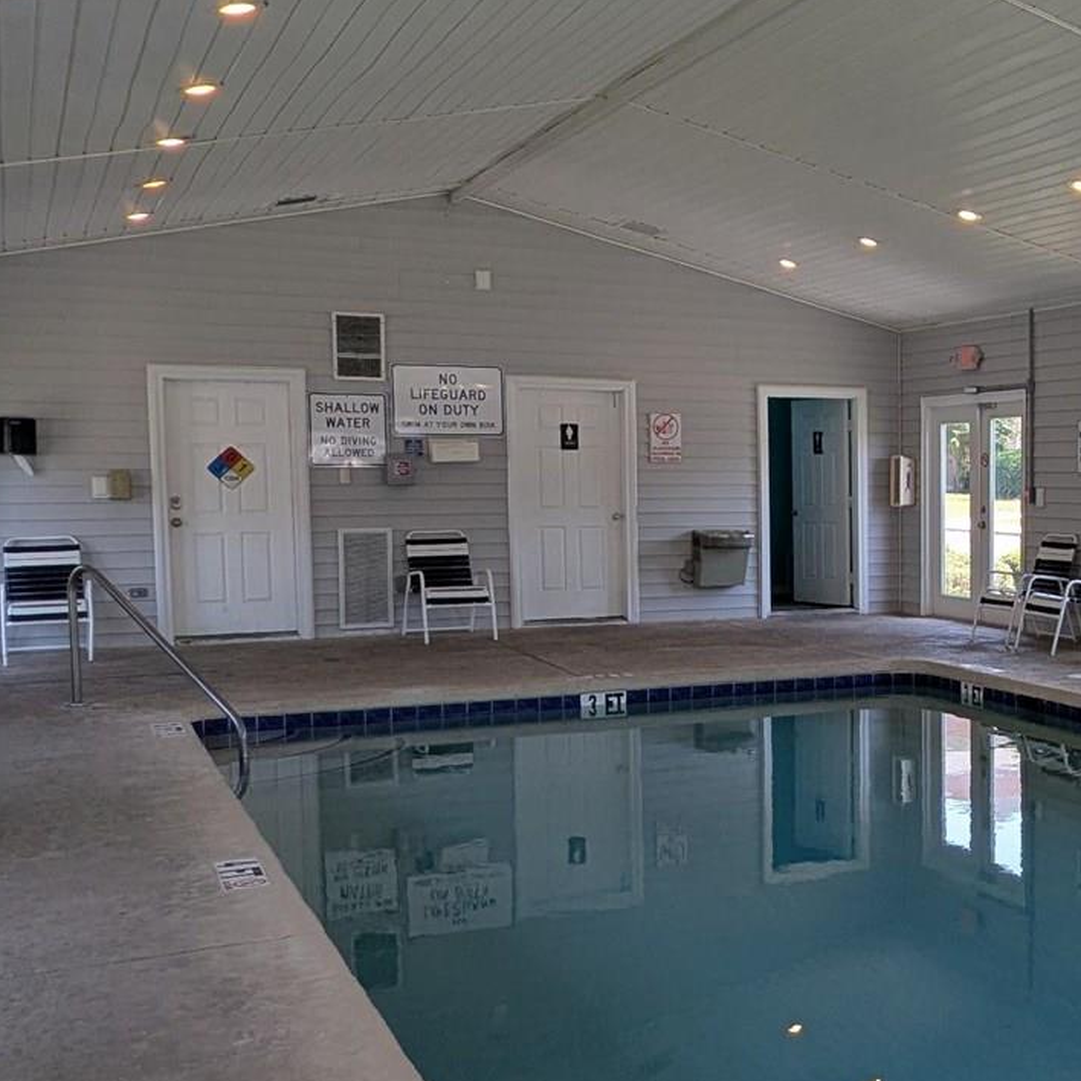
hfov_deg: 33.9
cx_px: 1060
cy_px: 603
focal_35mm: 46
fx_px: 1625
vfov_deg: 36.7
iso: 49
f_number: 2.2
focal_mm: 2.35
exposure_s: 1/168
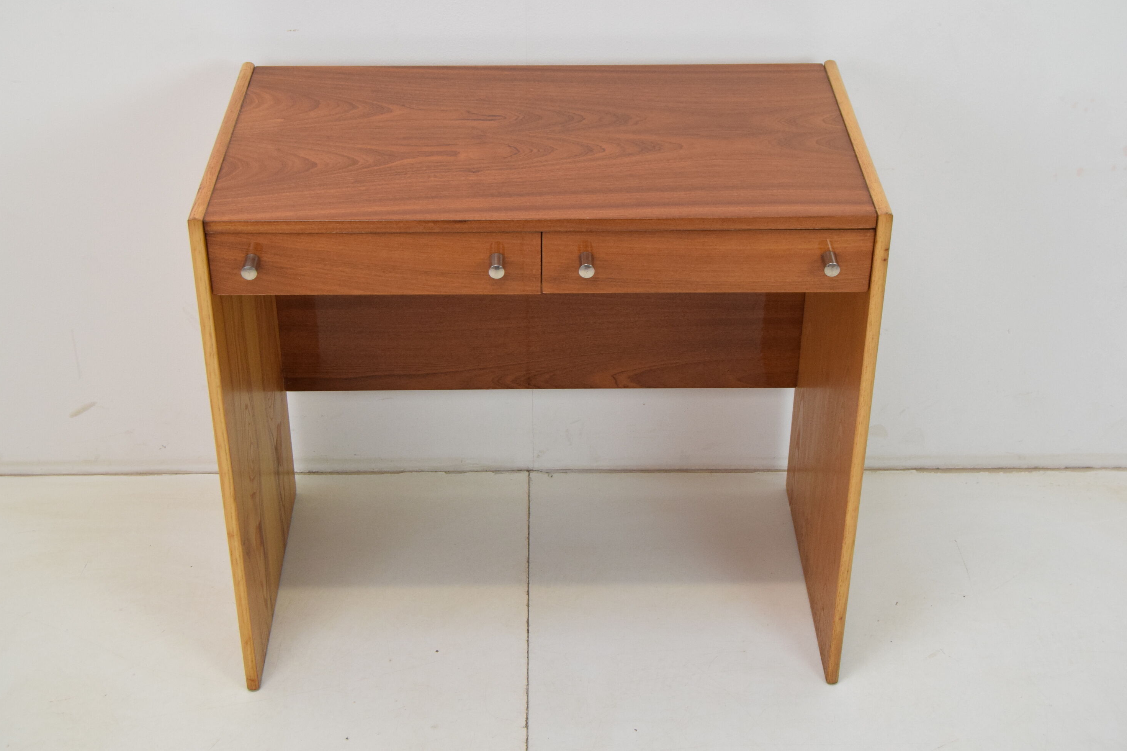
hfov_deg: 34.5
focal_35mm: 58
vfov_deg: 23.4
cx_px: 556
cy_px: 372
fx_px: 1816
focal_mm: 38
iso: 1600
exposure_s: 1/250
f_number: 8
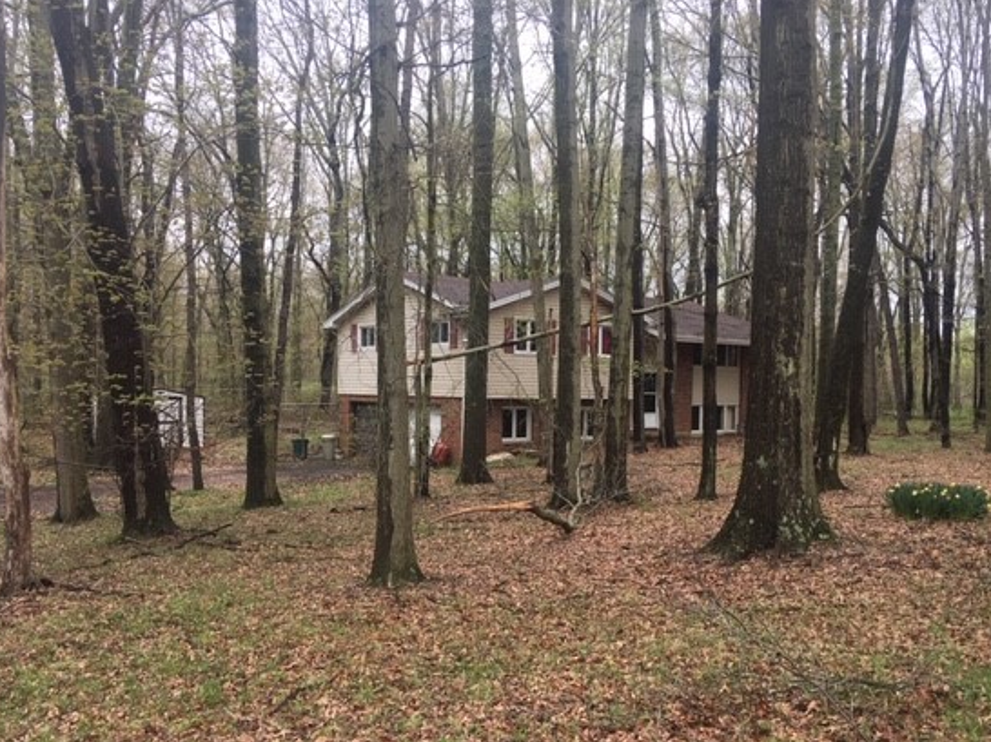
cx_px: 528
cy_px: 425
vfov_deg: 41.7
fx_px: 973
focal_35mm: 34
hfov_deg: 53.9
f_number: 2.2
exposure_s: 1/311
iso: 25
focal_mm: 4.15
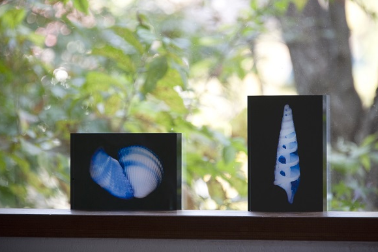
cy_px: 122
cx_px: 188
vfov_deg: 4.2
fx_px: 3431
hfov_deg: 6.3
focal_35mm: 327
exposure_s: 1/80
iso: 800
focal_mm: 300
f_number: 6.3
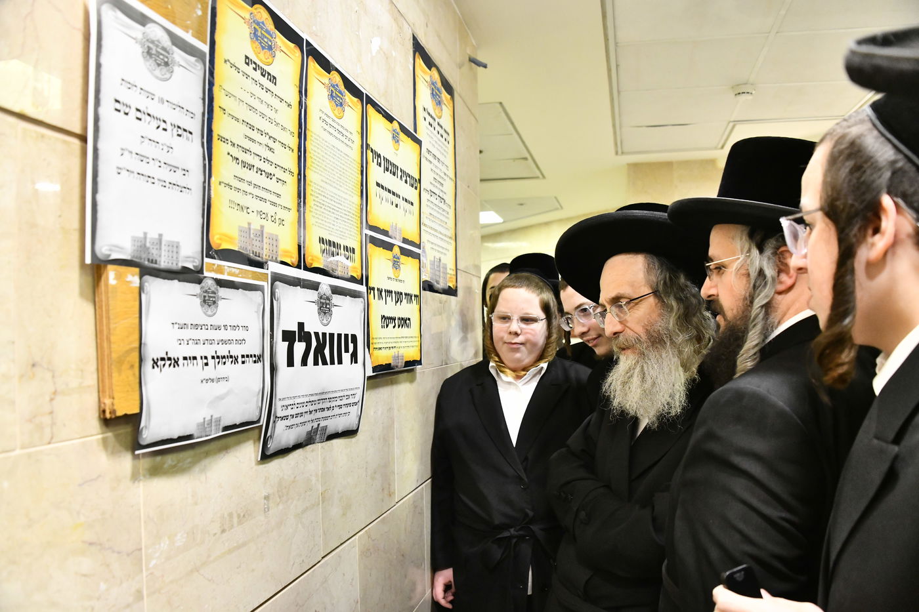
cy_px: 306
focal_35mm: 28
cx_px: 460
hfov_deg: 65.5
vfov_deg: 46.4
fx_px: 715
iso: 3200
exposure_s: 1/125
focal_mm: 28
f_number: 5
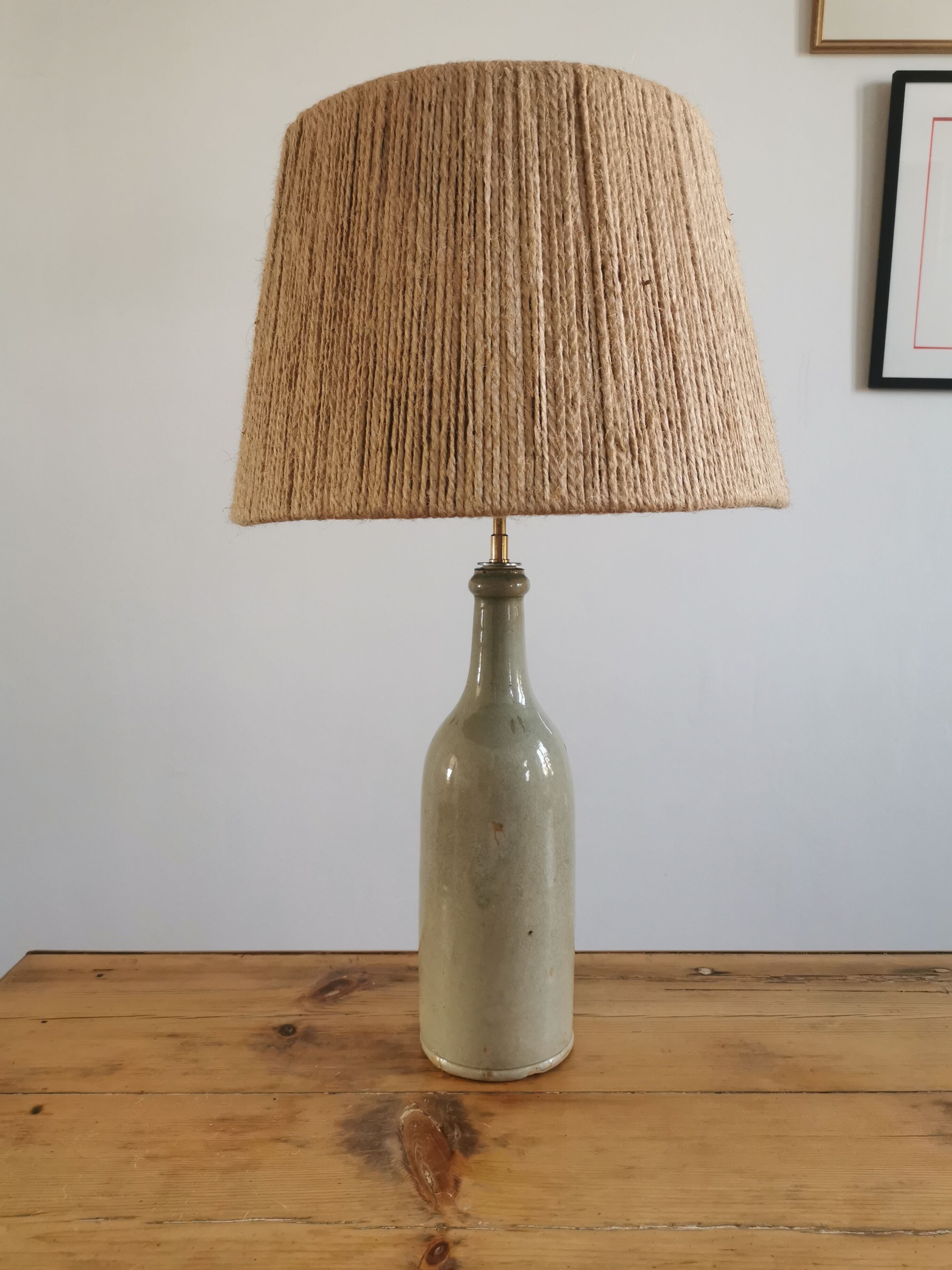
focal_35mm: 27
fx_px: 990
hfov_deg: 51.4
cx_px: 476
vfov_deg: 65.3
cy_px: 635
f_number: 1.8
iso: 200
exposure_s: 1/100
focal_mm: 5.58
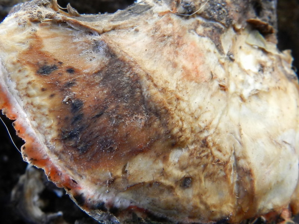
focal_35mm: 32
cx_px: 150
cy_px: 112
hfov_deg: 56.8
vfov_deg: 44.2
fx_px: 276
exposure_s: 1/20
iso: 160
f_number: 5
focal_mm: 5.6
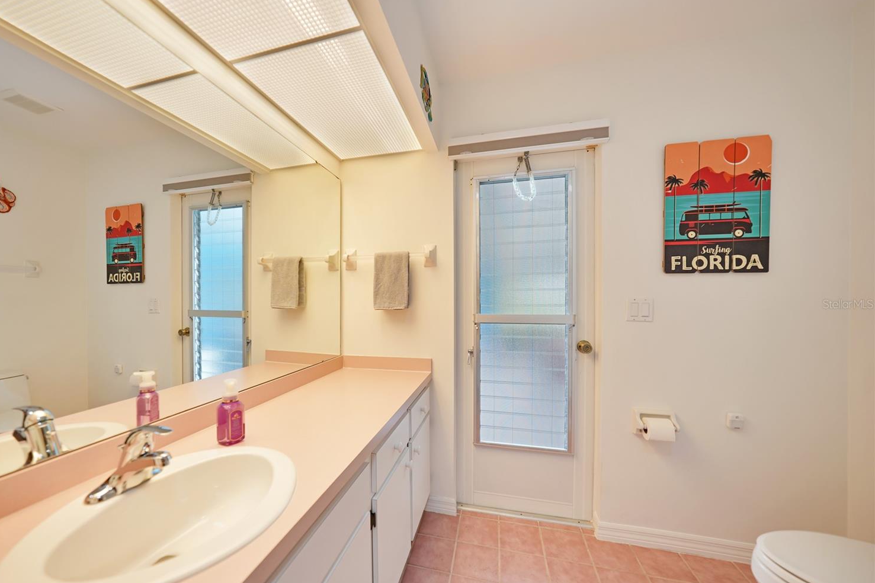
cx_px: 402
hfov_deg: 108.1
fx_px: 316
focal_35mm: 13
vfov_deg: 85.3
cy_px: 304
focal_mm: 12
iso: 100
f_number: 2.8
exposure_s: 1/30
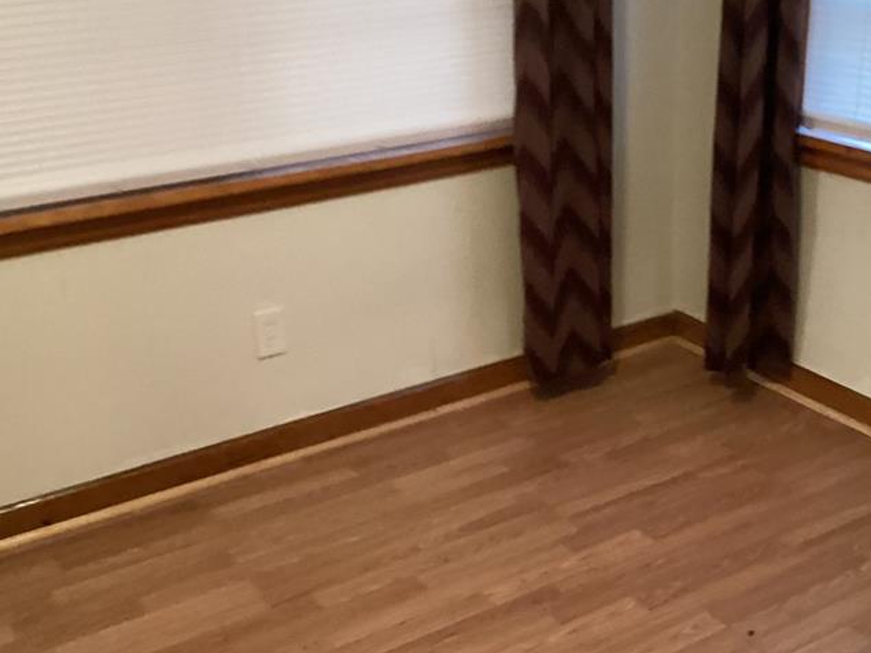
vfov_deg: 29.1
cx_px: 527
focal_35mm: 50
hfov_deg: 38.0
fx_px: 1258
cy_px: 325
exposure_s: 1/60
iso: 400
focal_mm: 3.3
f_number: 2.4
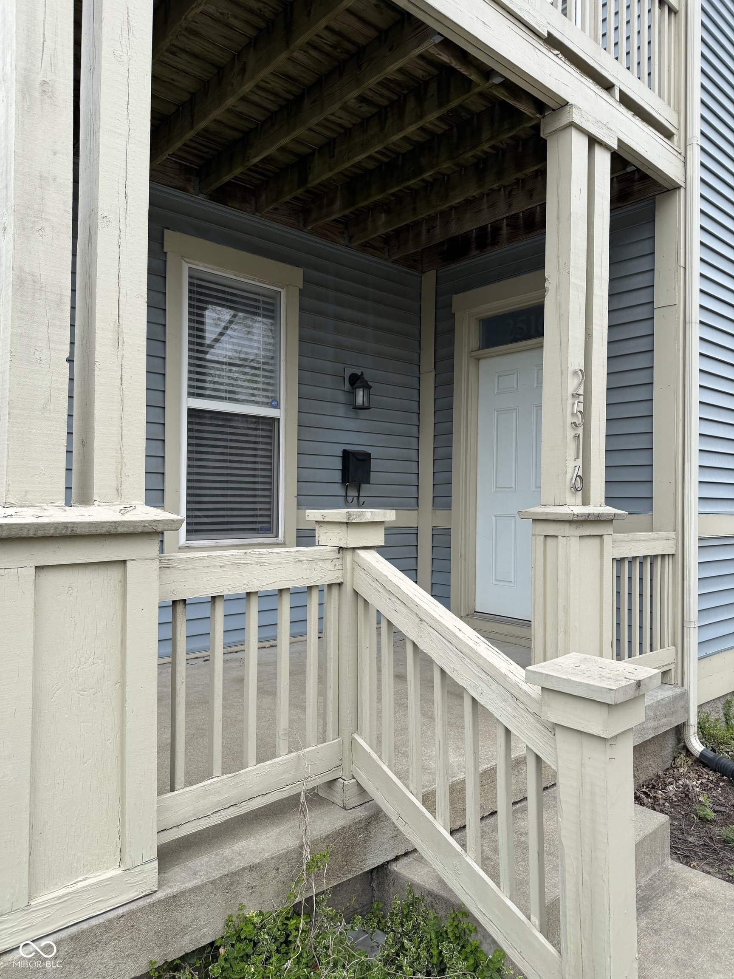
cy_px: 490
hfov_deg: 56.8
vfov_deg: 71.6
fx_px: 679
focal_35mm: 24
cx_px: 367
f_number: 1.78
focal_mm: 6.76
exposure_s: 1/1032
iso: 80
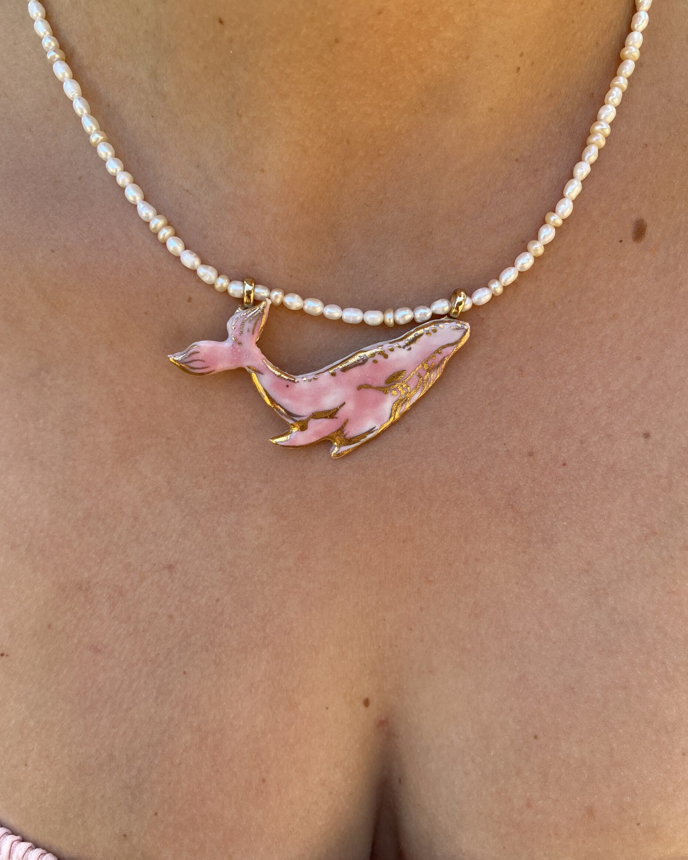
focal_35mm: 28
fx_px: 713
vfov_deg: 62.2
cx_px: 347
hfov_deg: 51.5
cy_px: 417
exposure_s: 1/279
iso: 32
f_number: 1.8
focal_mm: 4.25
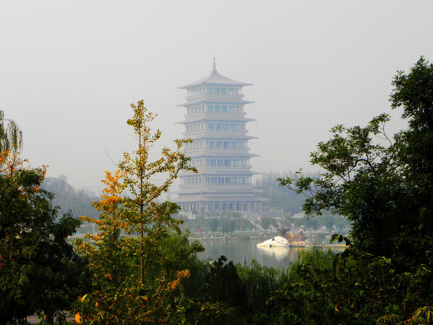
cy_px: 149
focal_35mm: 106
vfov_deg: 14.0
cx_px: 200
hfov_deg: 18.5
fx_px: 1326
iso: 64
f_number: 5.6
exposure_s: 1/346
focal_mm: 16.9
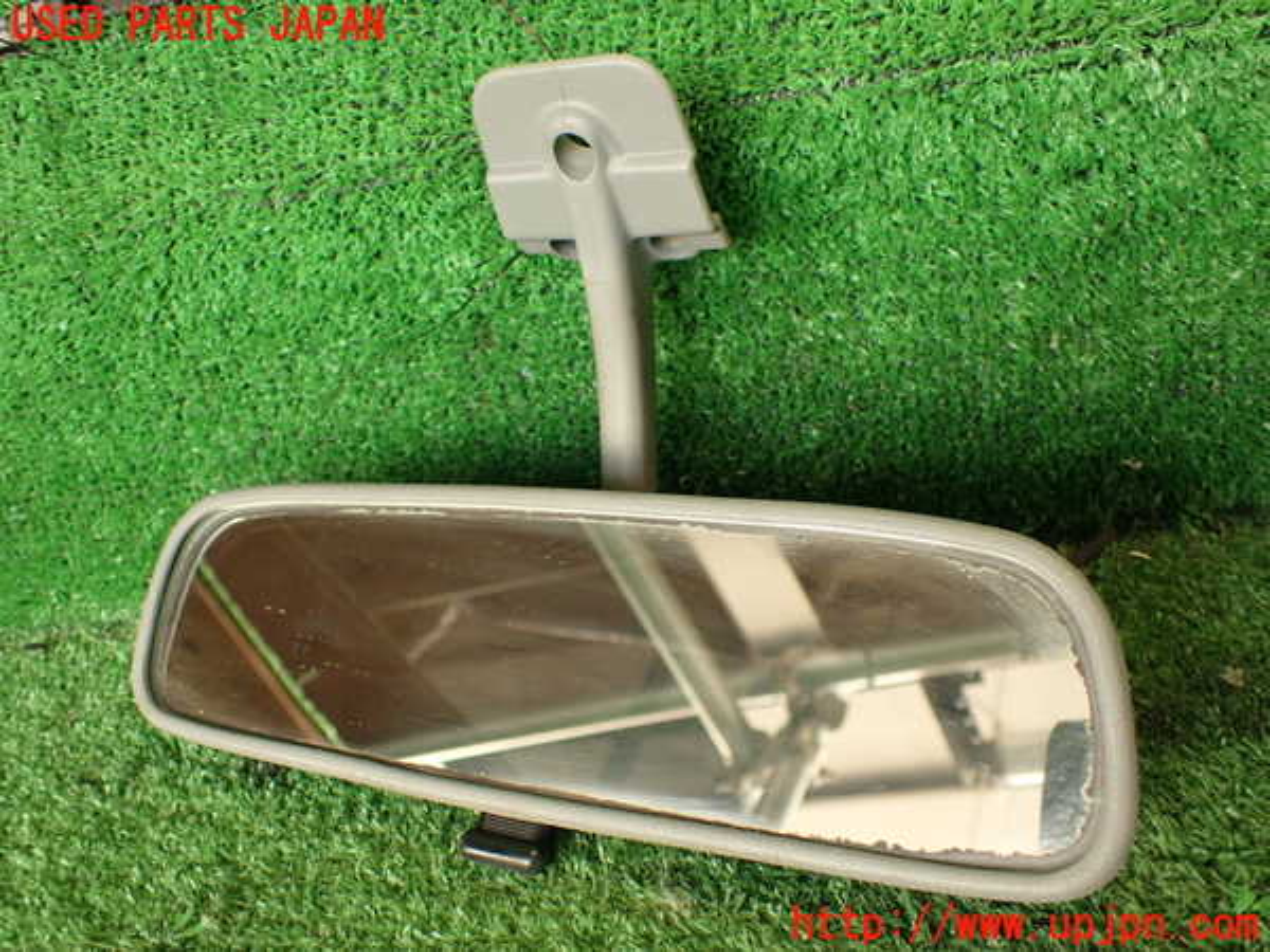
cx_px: 635
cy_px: 476
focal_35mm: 30
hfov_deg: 60.0
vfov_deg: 46.8
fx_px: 1101
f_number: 2.3
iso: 200
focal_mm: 5.4
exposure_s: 1/60
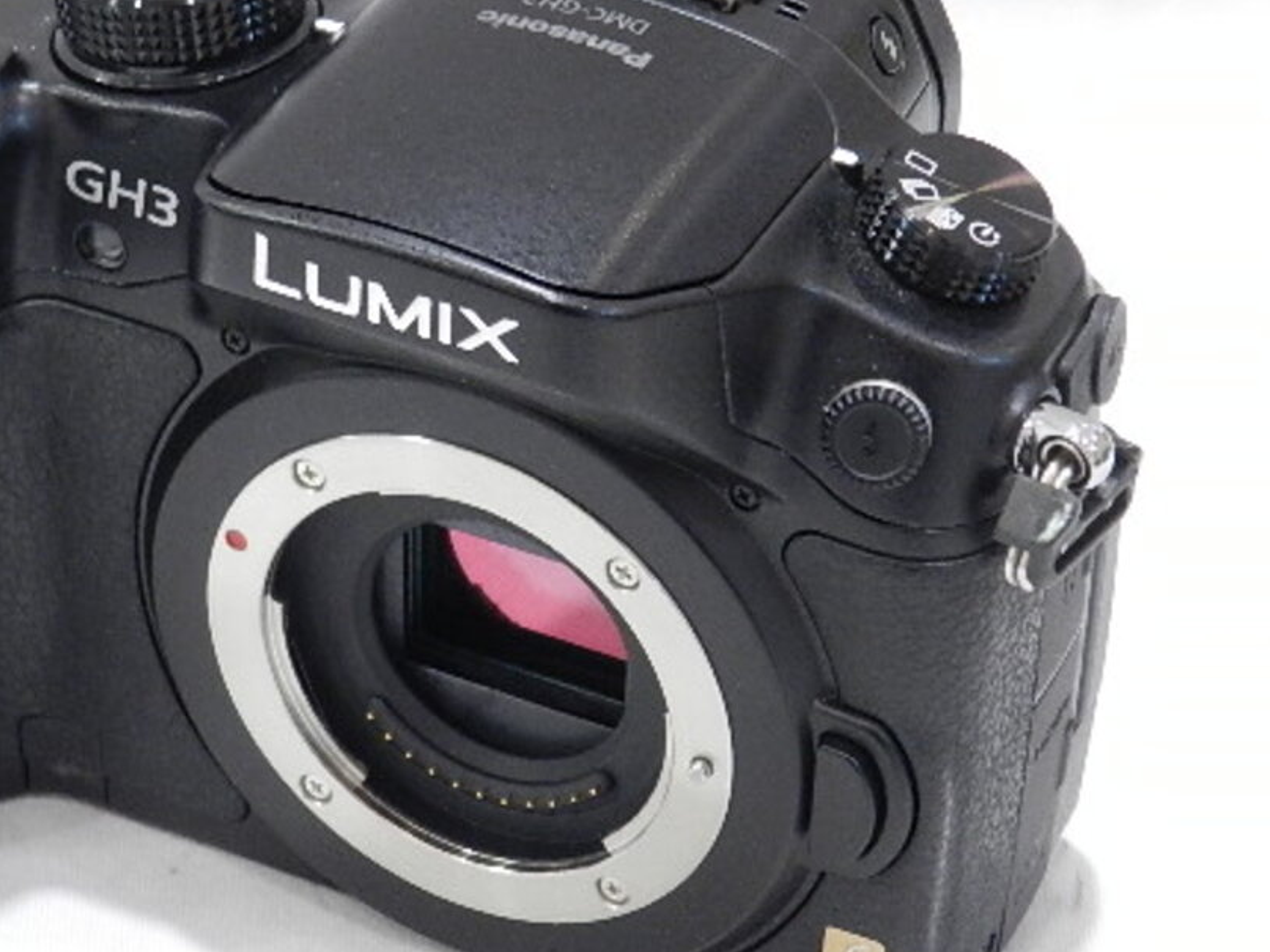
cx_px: 412
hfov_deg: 17.4
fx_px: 4145
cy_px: 480
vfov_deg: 13.1
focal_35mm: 113
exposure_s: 1/25
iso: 800
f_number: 4.8
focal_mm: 13.5
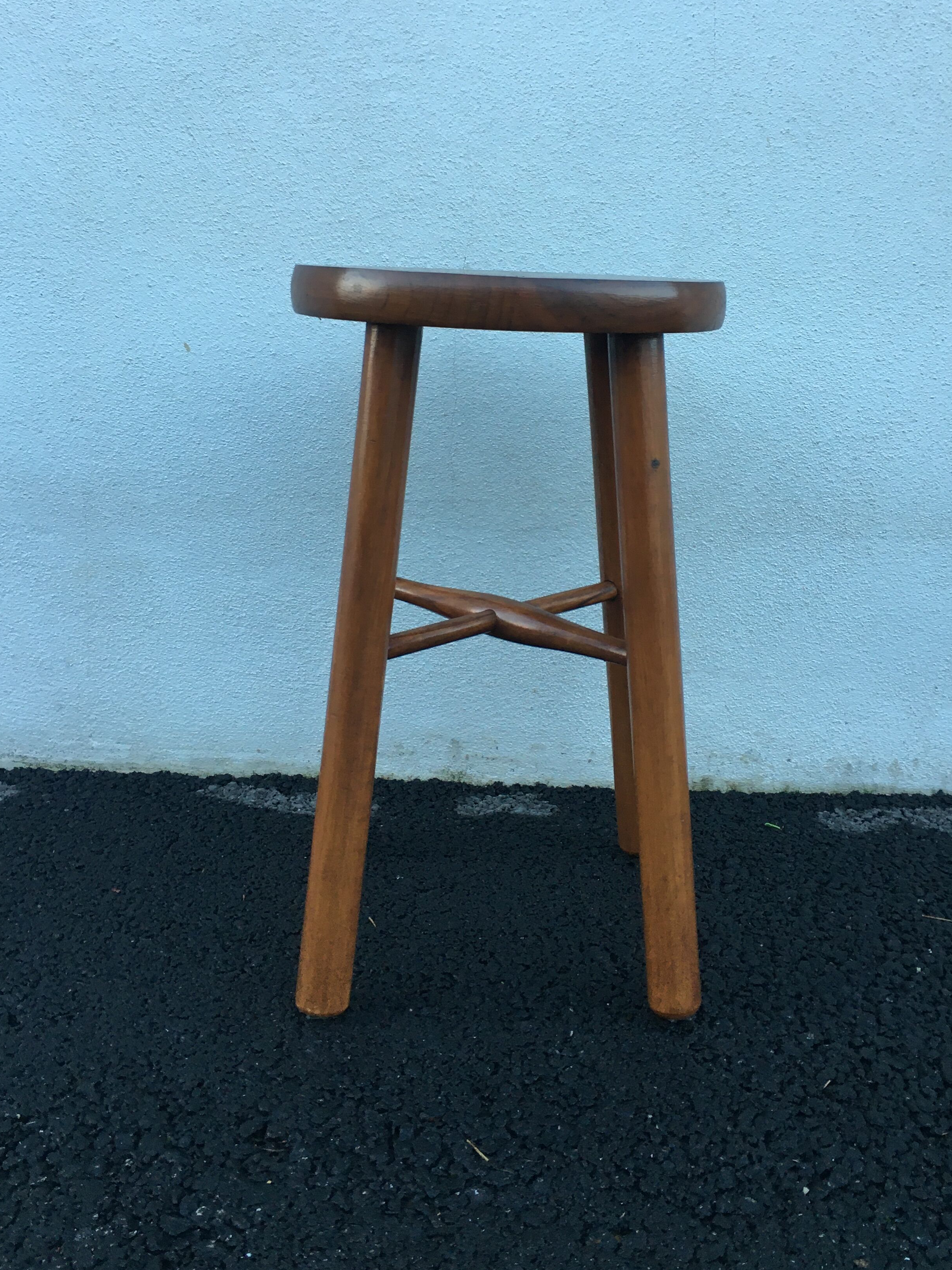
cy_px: 510
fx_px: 1320
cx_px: 532
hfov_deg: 39.6
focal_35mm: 36
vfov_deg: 51.0
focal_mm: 4.15
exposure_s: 1/33
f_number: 2.2
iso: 32
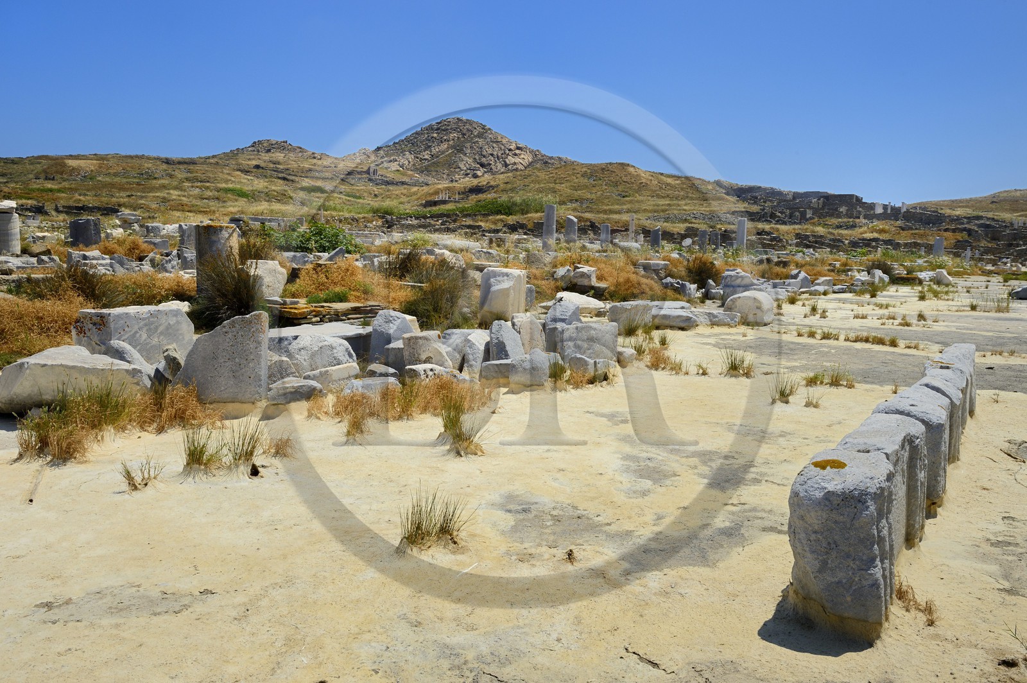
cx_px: 514
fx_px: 884
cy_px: 342
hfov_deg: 60.3
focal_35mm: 31
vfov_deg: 42.3
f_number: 16
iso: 200
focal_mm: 31
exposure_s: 1/320
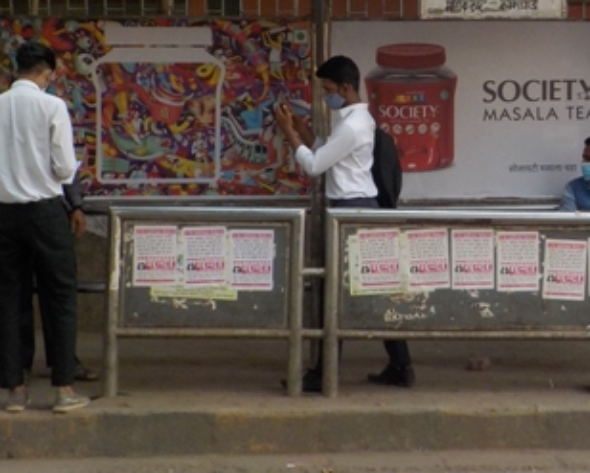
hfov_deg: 24.6
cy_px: 69
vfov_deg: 19.9
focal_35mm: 76
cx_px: 483
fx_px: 1328
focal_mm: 4.1
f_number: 3.3
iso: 125
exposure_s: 1/125
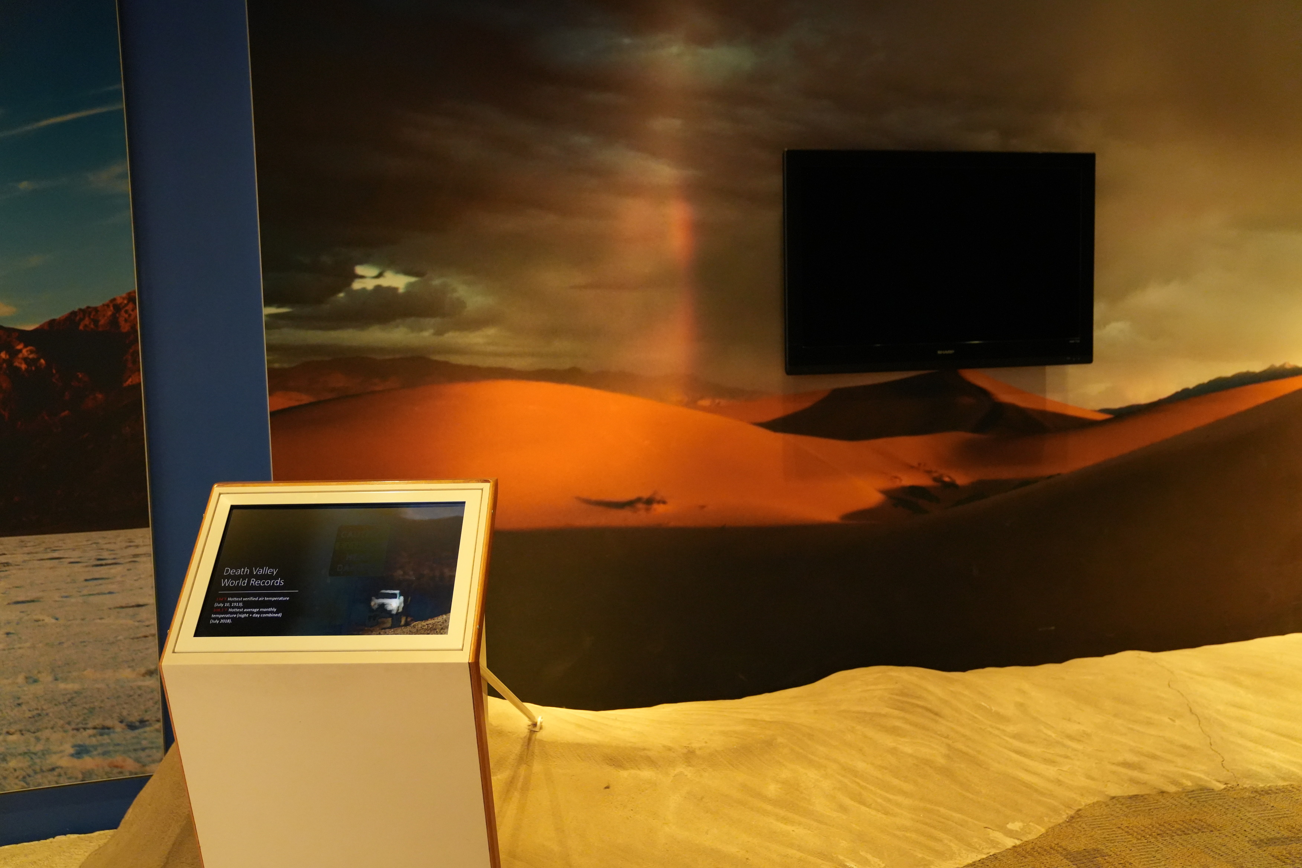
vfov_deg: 38.9
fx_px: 1230
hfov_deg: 55.8
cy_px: 434
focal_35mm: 34
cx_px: 651
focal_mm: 34
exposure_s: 1/160
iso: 6400
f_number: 2.8
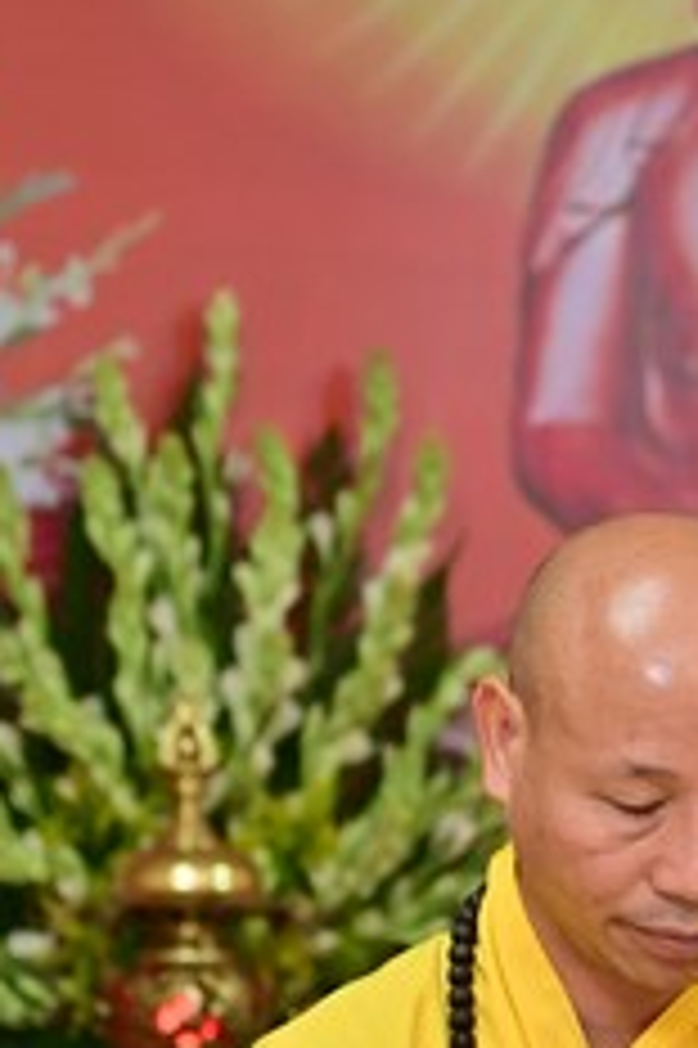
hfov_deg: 4.7
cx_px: 779
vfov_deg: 7.0
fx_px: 8533
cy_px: 513
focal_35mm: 293
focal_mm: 105
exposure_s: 1/160
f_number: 5
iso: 1250
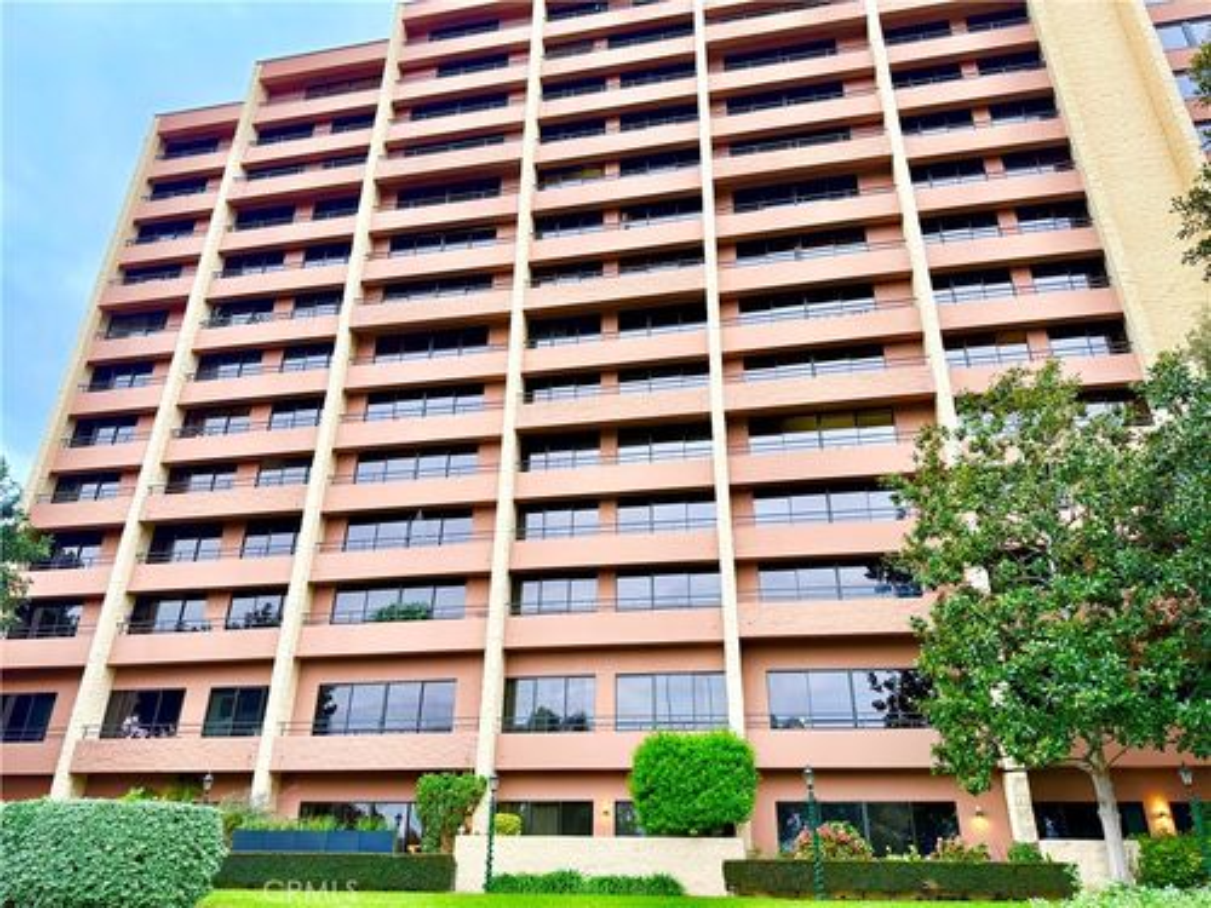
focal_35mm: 24
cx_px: 606
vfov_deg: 56.8
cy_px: 454
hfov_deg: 71.6
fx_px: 840
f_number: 1.78
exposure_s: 1/121
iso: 160
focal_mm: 6.76
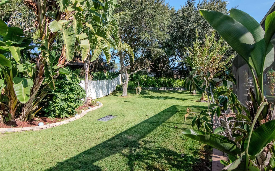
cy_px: 78
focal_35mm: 19
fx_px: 142
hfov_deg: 88.0
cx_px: 142
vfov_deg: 62.1
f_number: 7.1
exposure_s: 1/4000
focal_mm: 12
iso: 2000
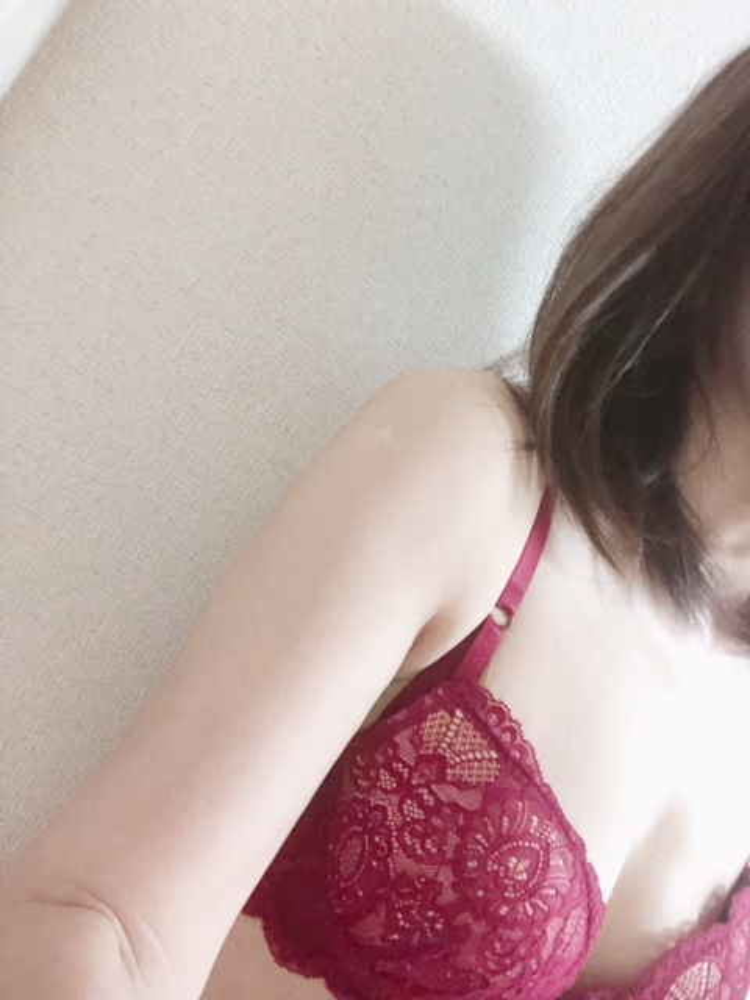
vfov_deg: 56.8
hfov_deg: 44.2
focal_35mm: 32
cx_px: 375
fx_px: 924
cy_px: 500
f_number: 2.2
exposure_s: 1/33
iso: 500
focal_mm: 2.87
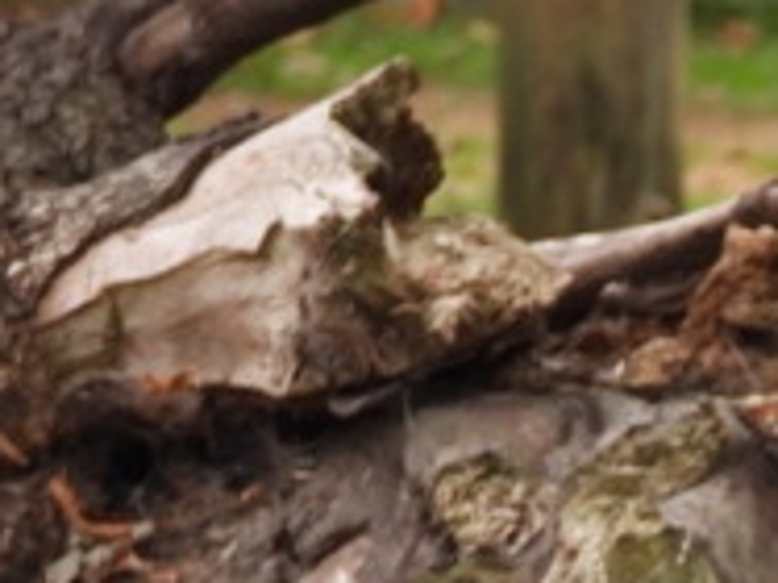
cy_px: 1183
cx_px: 1648
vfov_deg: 1.3
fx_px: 26414
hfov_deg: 1.7
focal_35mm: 1176
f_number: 4.5
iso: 100
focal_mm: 49.5
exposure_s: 1/125
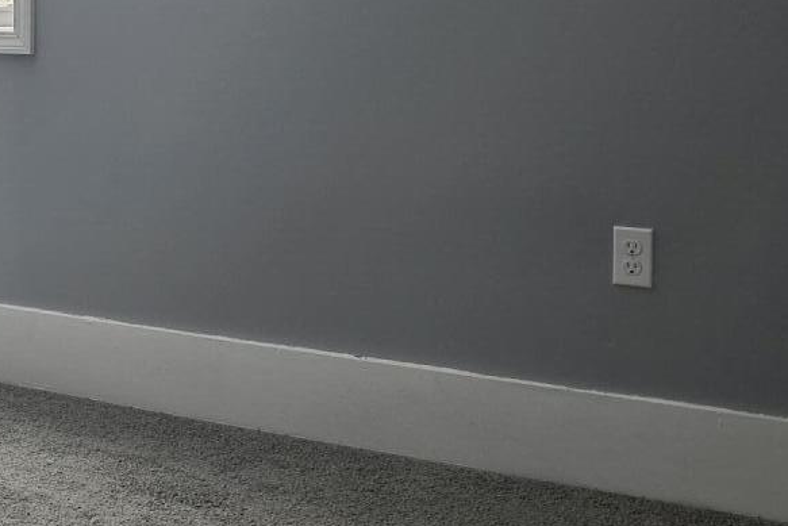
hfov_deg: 22.3
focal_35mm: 82
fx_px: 1795
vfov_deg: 16.5
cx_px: -224
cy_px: 97
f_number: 1.7
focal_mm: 6.3
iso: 160
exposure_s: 1/180
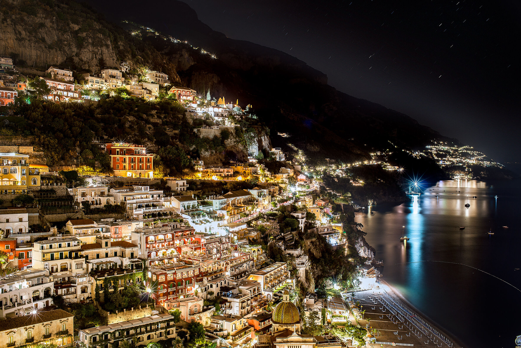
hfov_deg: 54.4
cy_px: 174
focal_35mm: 35
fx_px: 507
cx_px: 260
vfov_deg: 37.9
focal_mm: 35
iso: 100
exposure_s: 76
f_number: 5.6
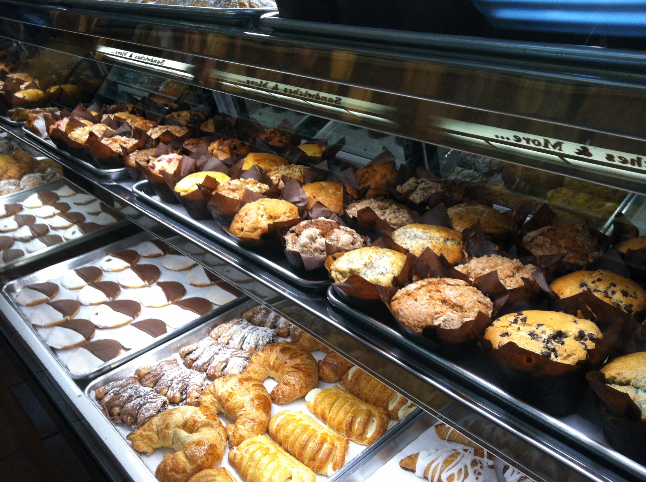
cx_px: 323
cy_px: 241
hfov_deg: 52.7
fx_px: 652
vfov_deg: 40.6
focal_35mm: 35
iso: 100
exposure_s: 1/40
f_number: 2.8
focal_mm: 3.85
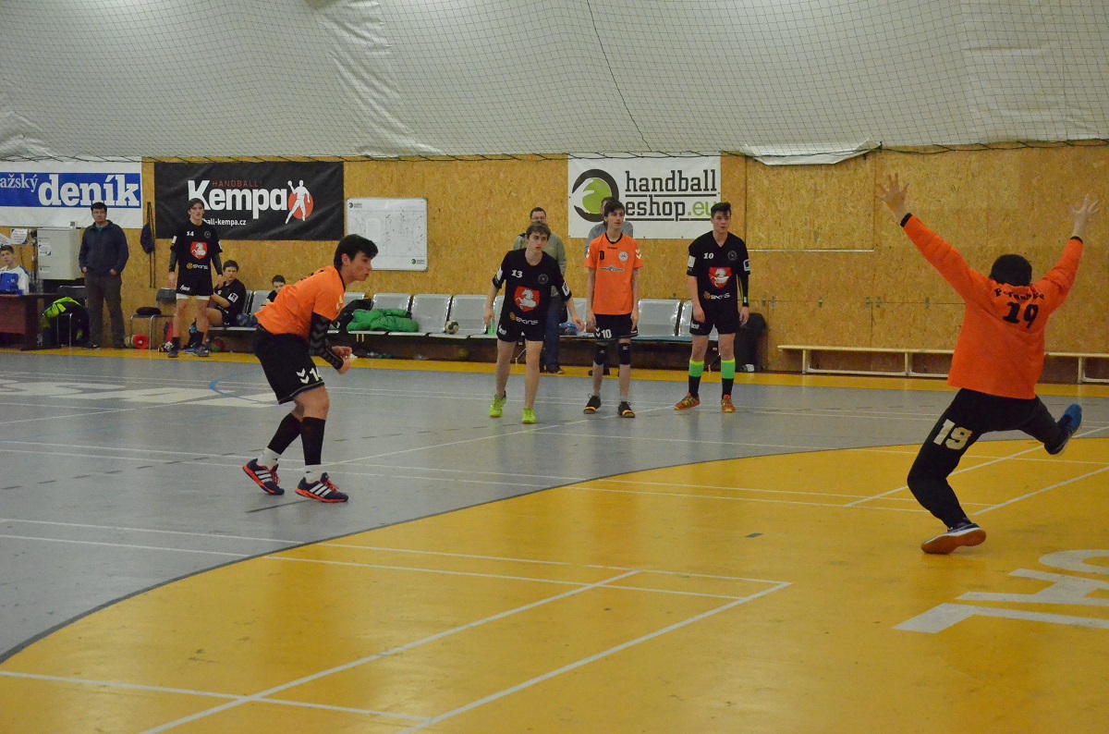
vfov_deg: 20.1
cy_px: 367
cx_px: 554
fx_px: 2074
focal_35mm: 68
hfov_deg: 29.9
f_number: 5.6
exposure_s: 1/1000
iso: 6400
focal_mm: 45
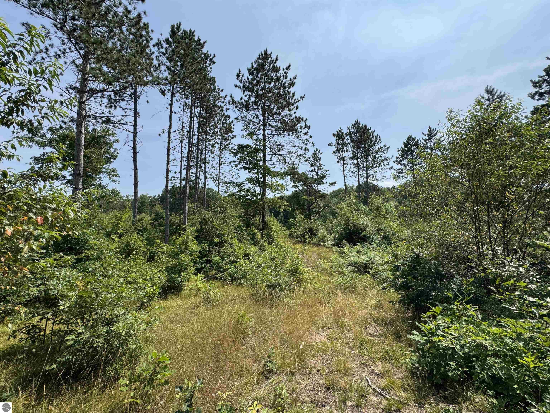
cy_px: 206
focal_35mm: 14
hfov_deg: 102.1
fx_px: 222
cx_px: 275
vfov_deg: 85.7
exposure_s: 1/1927
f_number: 2.2
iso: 50
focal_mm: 2.22
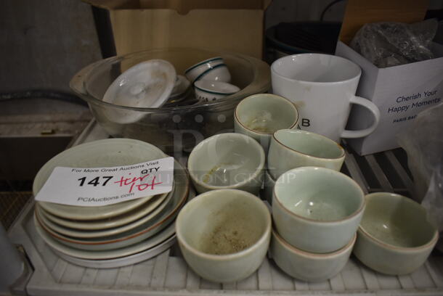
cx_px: 222
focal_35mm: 27
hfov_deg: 67.3
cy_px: 148
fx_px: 333
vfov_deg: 48.0
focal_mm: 18
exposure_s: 1/160
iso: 800
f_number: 3.5
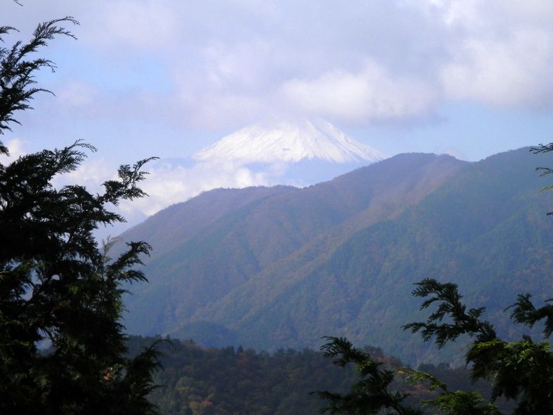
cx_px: 276
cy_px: 208
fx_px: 1853
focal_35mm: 116
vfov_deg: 12.8
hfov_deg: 17.0
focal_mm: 20.9
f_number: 14.6
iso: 125
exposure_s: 1/200
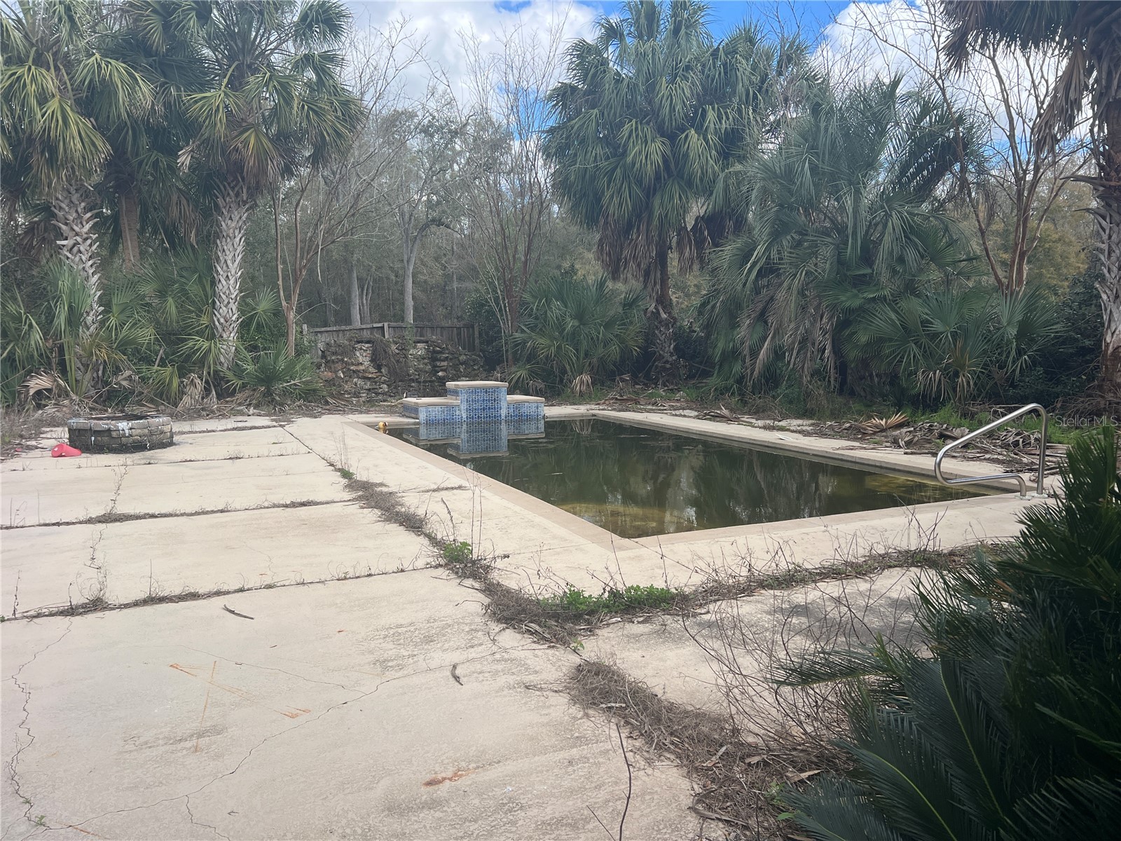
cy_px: 420
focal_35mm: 26
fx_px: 842
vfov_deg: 53.1
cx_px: 560
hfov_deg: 67.3
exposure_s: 1/1553
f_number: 1.5
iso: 50
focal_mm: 5.7
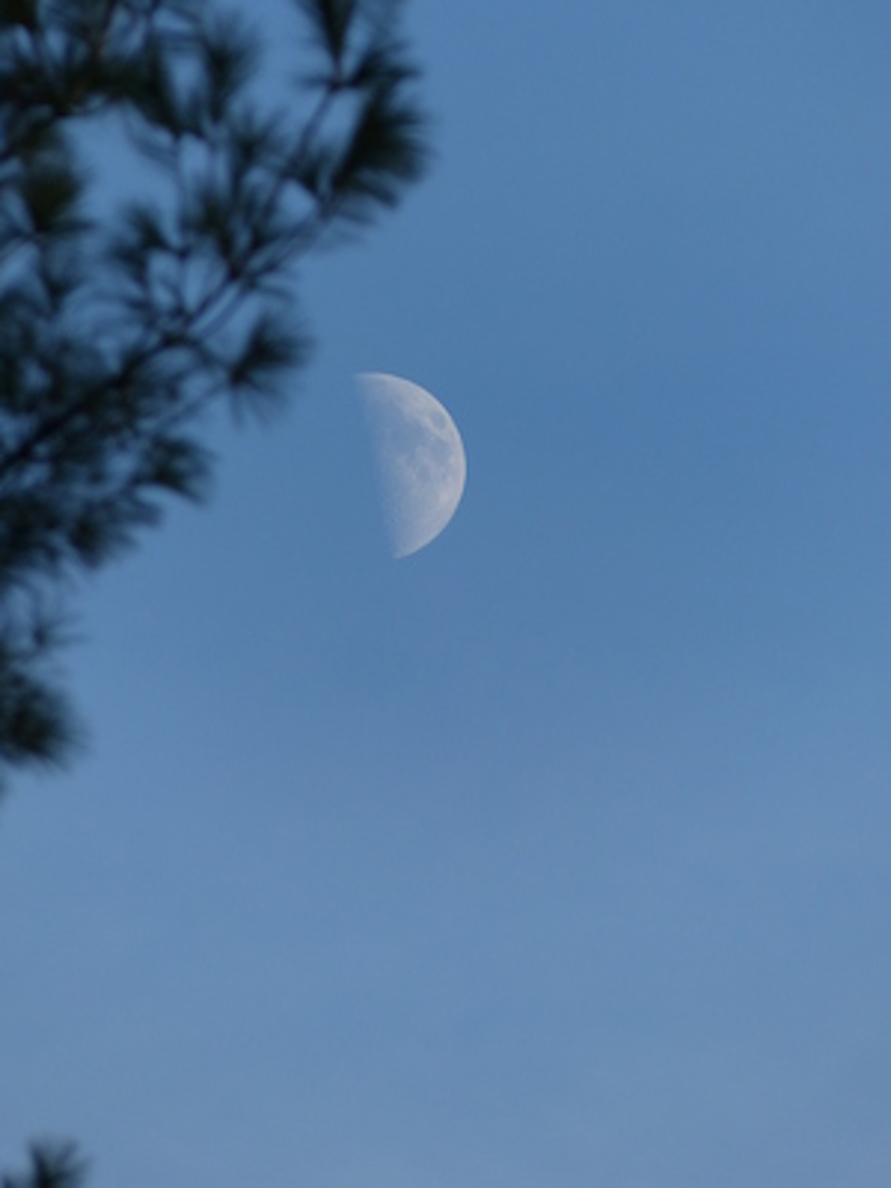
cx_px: 446
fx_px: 20592
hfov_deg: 2.5
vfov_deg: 3.3
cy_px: 594
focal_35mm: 600
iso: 100
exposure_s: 1/200
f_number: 4
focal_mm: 108
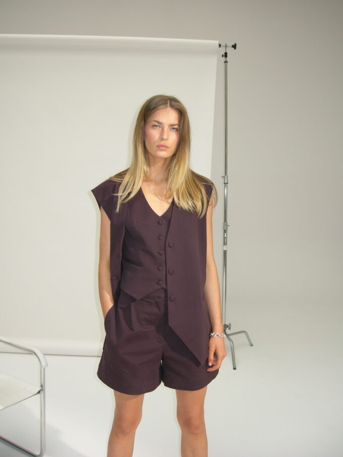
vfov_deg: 51.4
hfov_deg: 39.6
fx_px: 476
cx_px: 172
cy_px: 228
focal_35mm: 36
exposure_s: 1/100
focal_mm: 7.5
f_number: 3.4
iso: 64
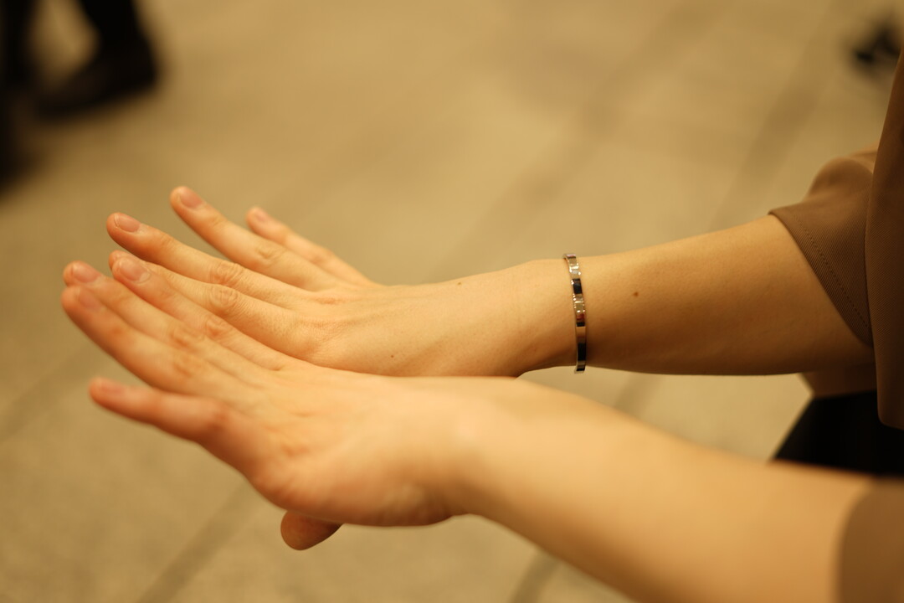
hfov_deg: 39.6
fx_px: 1255
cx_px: 452
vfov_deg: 27.0
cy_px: 302
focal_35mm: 50
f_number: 1.8
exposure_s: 1/30
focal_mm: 50
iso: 80
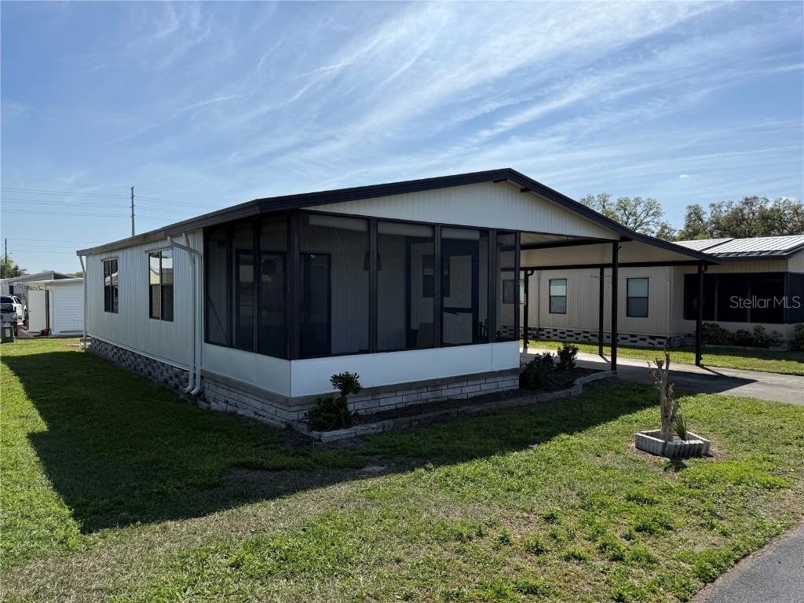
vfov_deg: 56.8
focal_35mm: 24
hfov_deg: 71.6
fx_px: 557
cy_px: 302
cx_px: 402
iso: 80
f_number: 1.78
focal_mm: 6.76
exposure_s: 1/8130
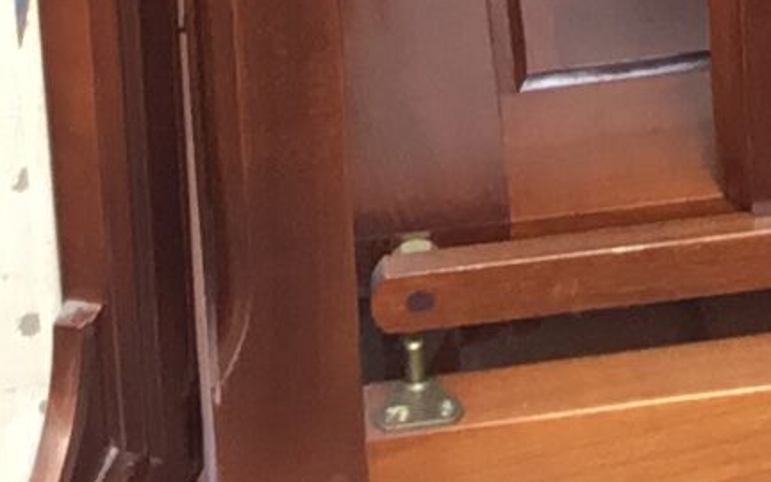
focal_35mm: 248
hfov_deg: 8.3
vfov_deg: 4.7
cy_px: -1564
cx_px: 1040
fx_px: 5211
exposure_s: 1/100
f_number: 2.4
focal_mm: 3.3
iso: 25
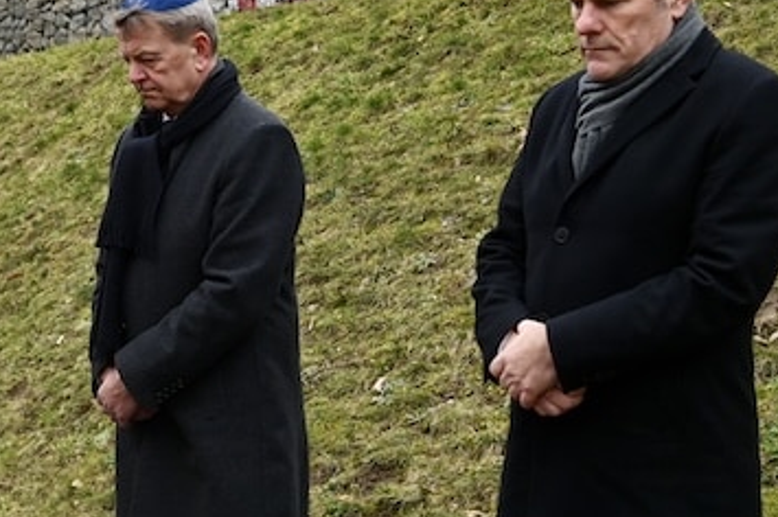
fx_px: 2245
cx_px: -85
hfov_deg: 18.9
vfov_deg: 13.1
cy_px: 225
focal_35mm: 104
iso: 100
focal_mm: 36
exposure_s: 1/100
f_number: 3.5
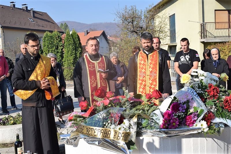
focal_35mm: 40
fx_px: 260
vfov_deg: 33.0
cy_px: 77
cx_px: 116
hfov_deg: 47.9
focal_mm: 27
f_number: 10
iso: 200
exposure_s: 1/400
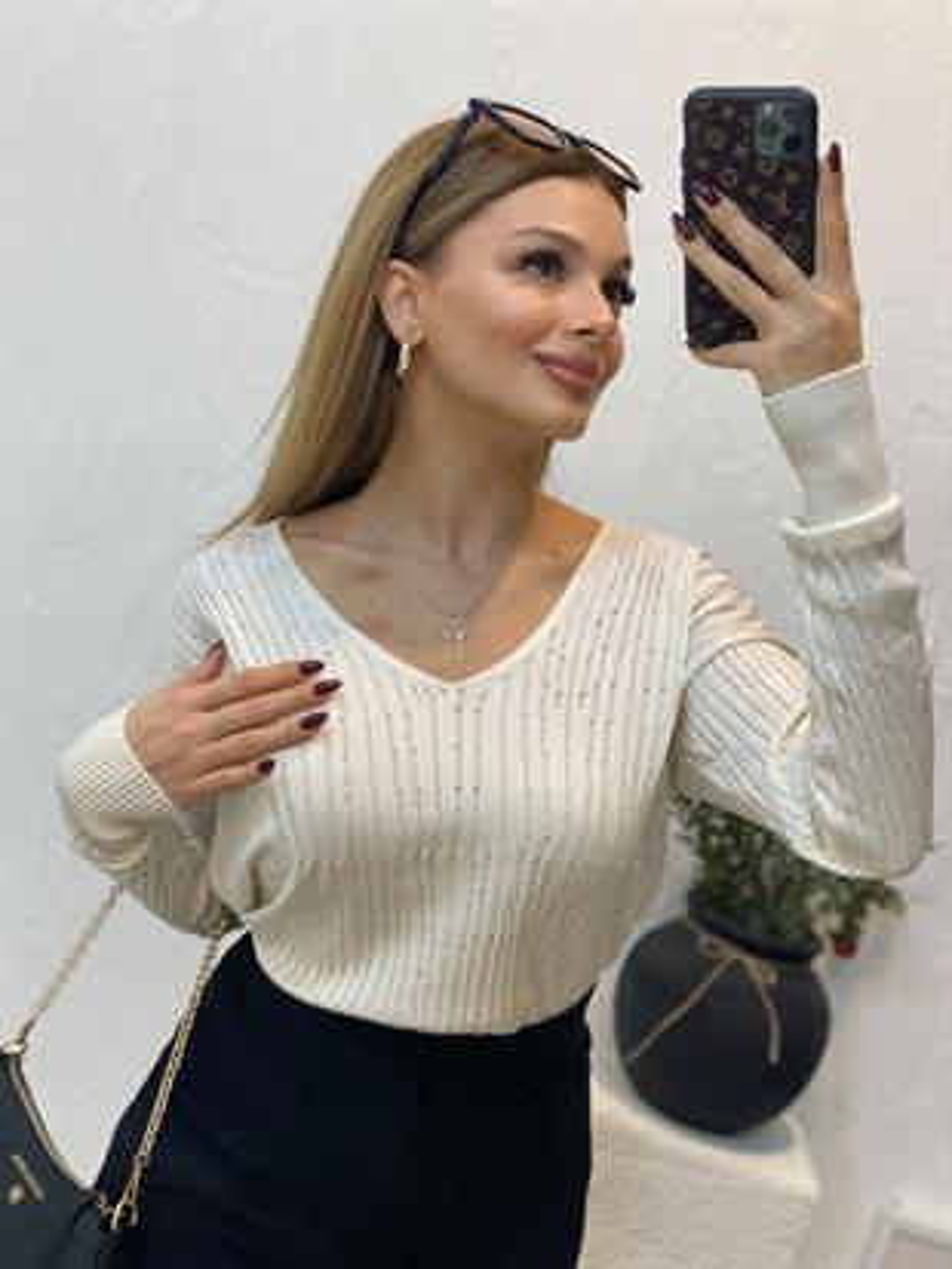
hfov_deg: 28.0
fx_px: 1906
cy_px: 634
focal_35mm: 52
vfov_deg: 36.8
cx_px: 476
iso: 80
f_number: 2
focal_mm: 6
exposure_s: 1/100
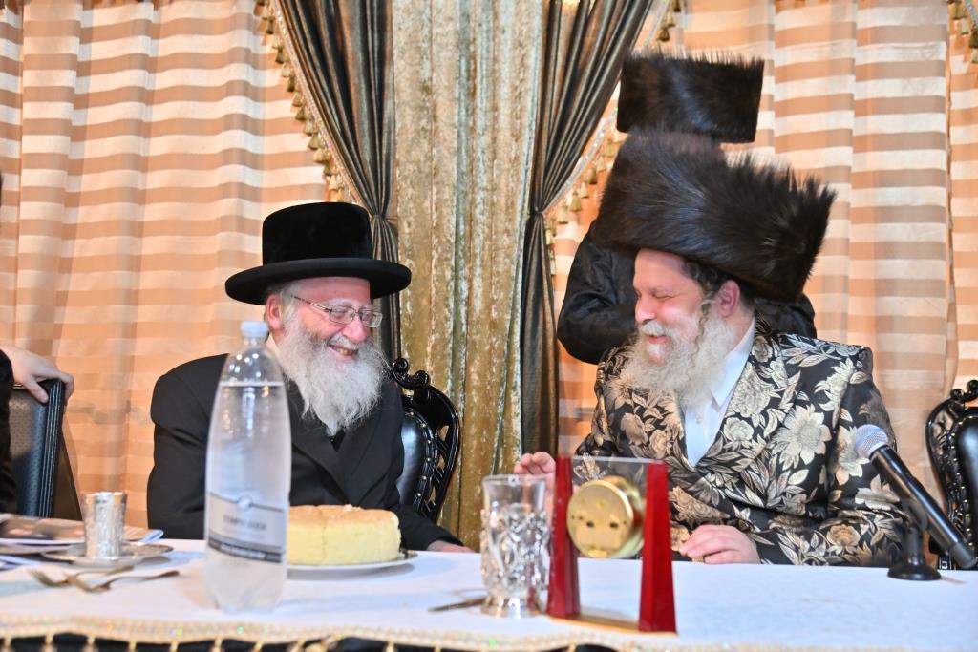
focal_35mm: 44
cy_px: 326
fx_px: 1195
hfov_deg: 44.5
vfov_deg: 30.5
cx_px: 489
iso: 800
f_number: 4
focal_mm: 44
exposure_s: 1/200
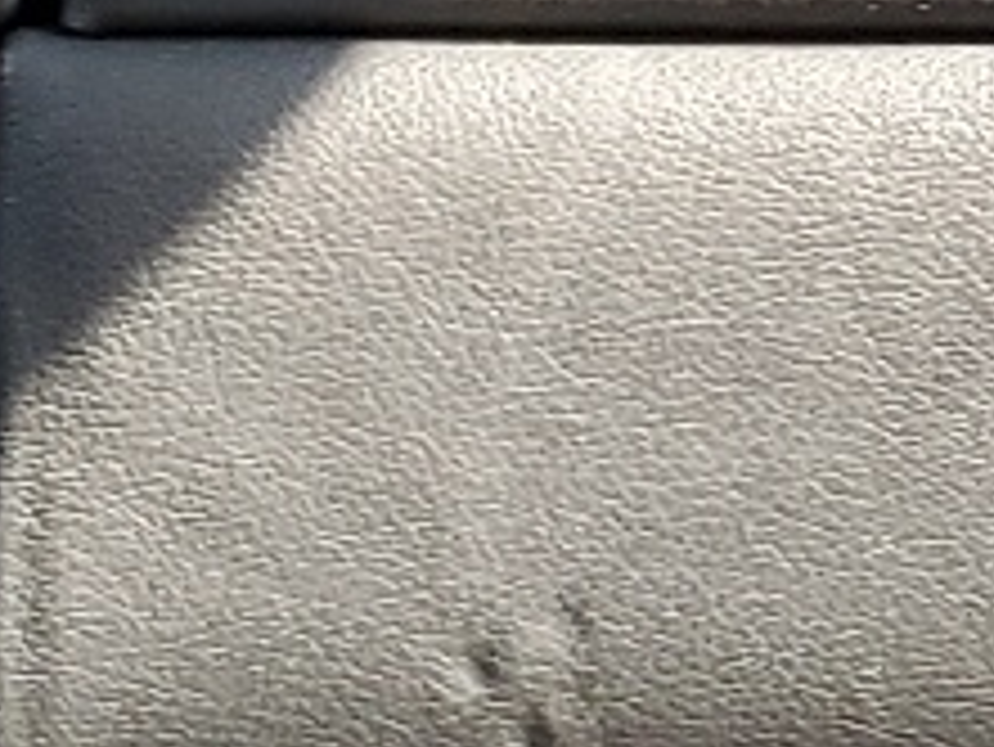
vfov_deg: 7.1
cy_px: -1449
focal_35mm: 188
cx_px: 796
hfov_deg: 10.5
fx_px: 5401
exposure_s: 1/120
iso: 85
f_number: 1.5
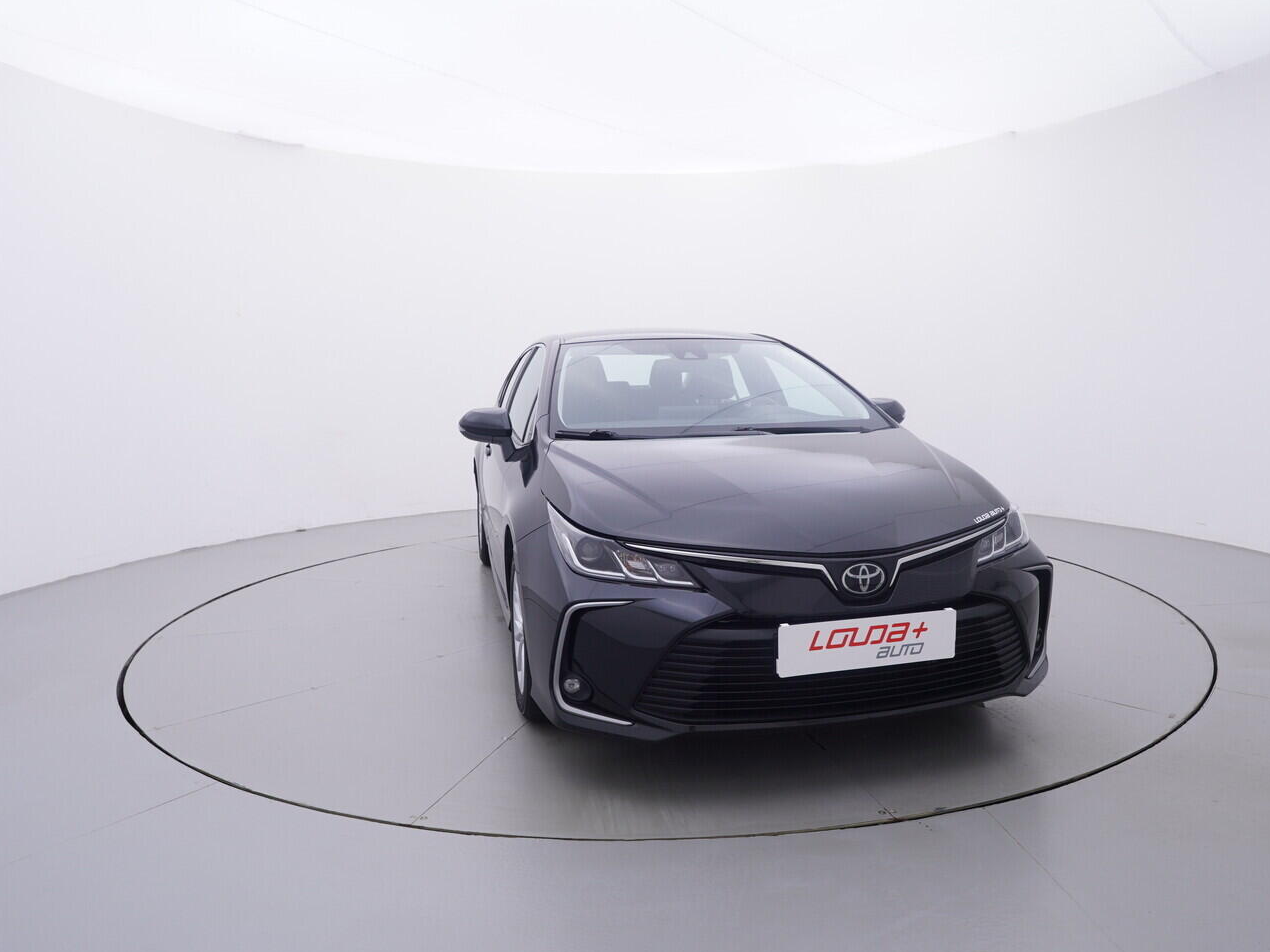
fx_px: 900
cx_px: 668
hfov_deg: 70.3
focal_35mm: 25
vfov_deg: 55.7
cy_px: 479
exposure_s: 1/80
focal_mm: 15
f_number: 5
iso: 200
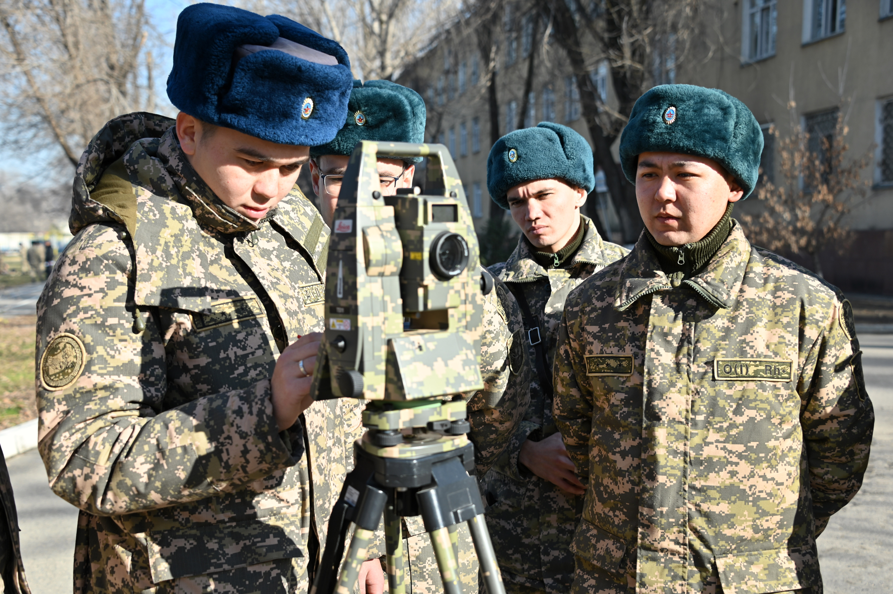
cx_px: 446
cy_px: 297
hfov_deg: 41.1
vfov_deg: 28.0
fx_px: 1190
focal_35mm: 48
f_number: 5.6
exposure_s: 1/250
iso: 100
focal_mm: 48
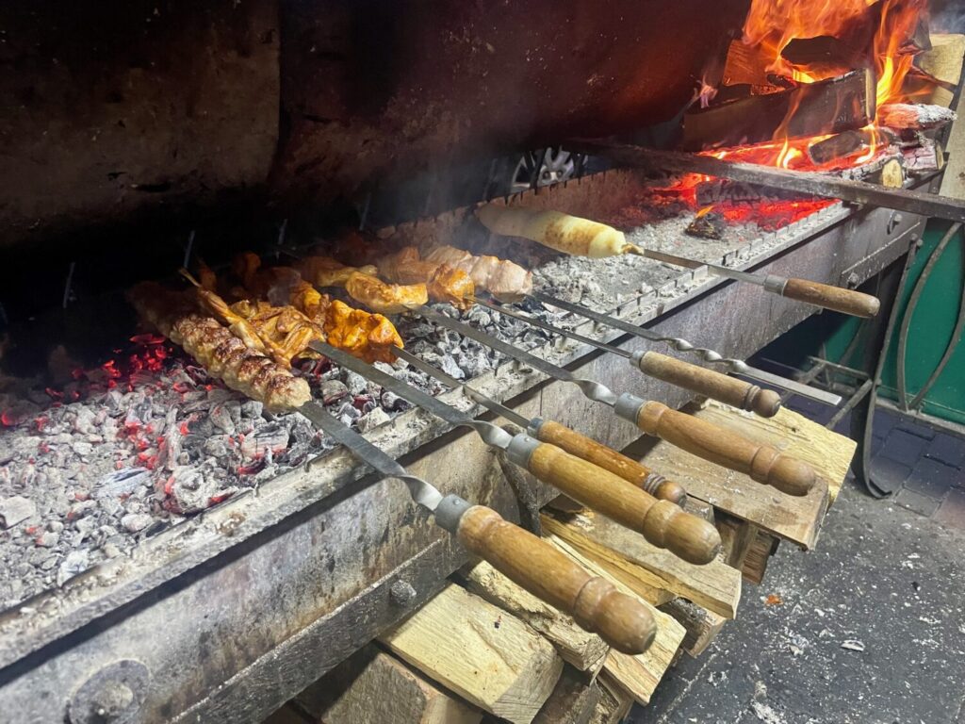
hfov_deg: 67.3
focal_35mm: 26
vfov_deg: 53.1
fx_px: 725
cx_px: 482
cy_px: 362
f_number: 1.6
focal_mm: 4.2
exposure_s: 1/50
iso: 250
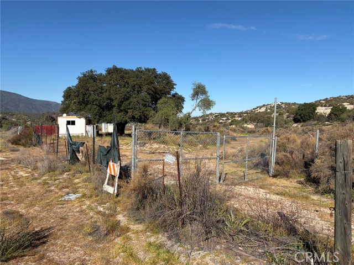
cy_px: 132
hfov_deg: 67.3
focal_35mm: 26
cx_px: 177
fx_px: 266
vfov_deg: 53.1
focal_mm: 5.96
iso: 50
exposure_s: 1/4950
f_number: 1.6
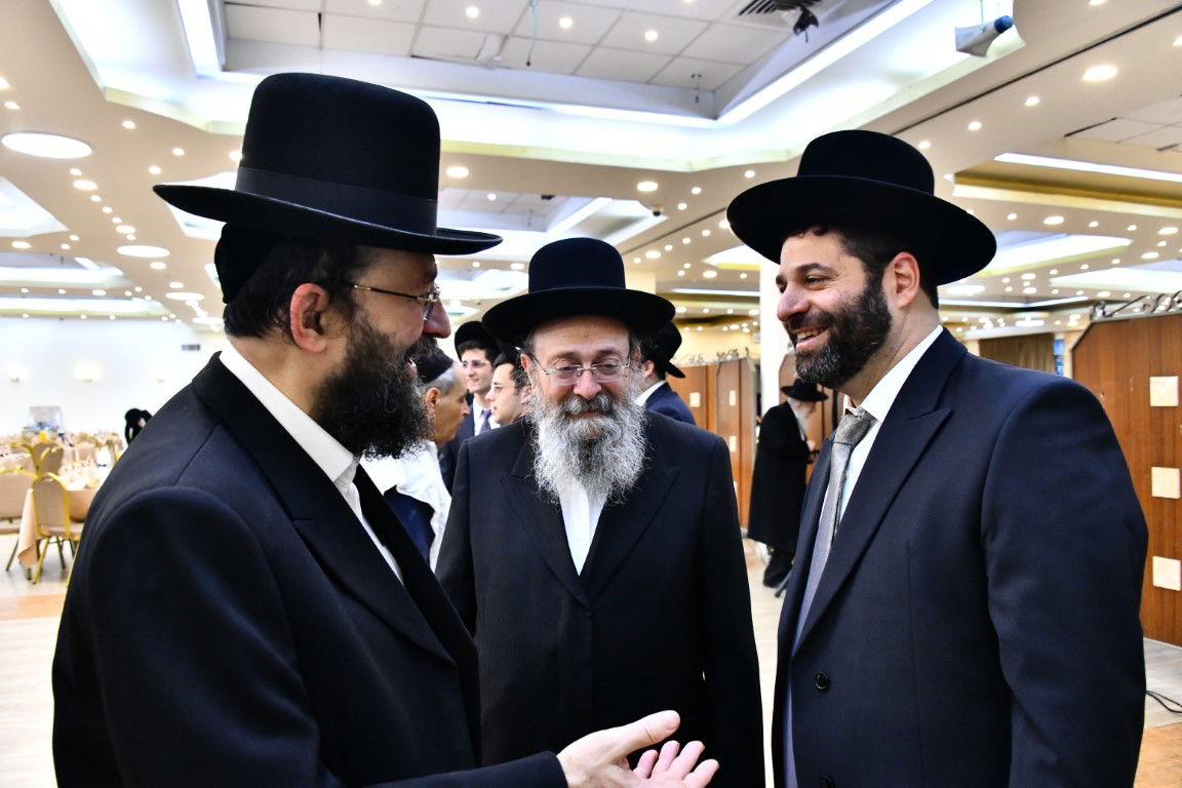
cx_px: 591
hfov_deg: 65.5
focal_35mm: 28
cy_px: 394
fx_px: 919
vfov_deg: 46.4
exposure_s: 1/125
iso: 4000
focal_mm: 28
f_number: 5.6
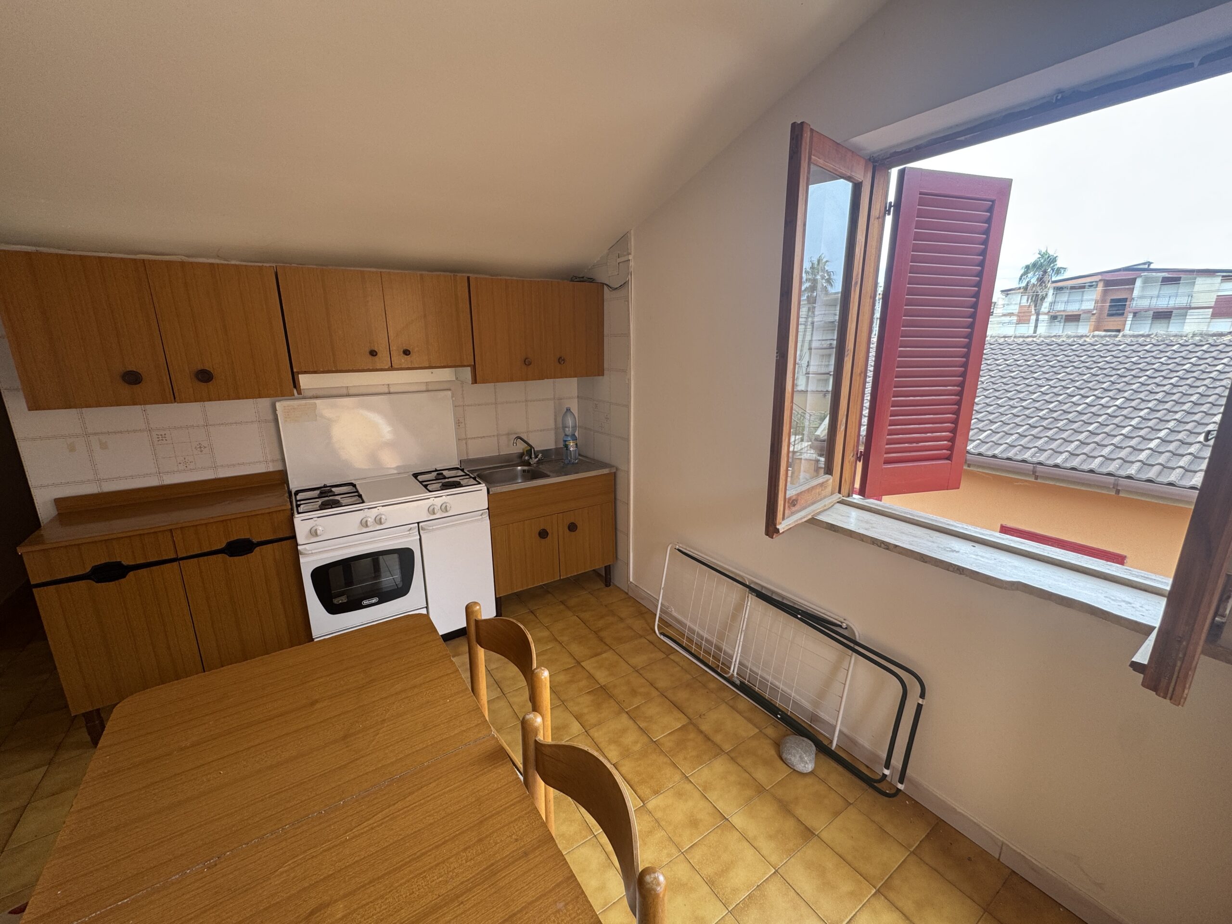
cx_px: 616
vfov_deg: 85.7
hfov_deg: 102.1
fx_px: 498
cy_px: 462
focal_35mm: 14
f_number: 2.2
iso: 64
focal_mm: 2.22
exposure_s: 1/99
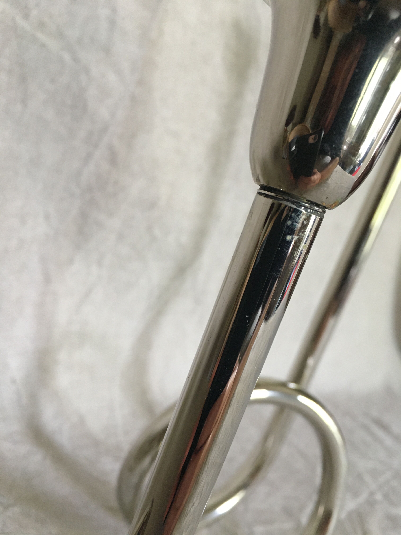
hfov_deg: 48.2
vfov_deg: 61.7
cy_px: 268
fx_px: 448
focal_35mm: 29
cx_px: 200
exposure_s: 1/33
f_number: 2.2
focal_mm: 4.15
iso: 160
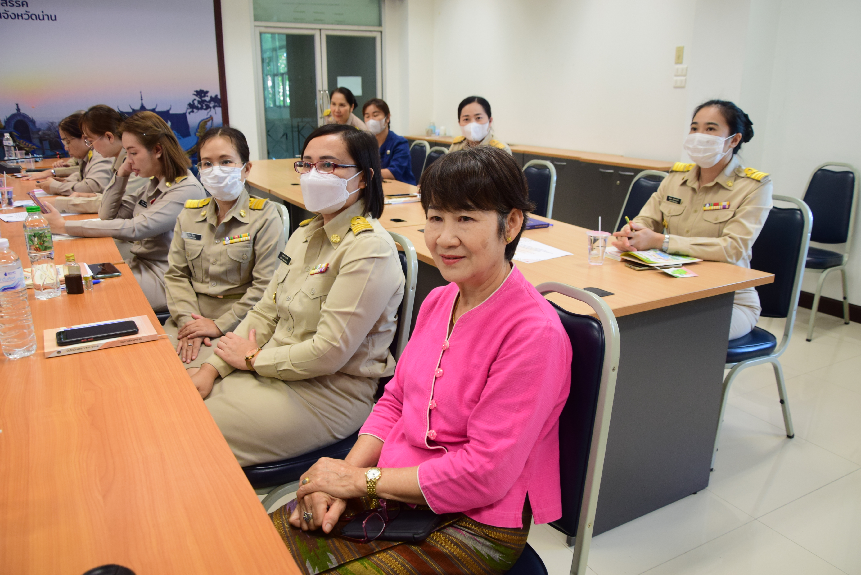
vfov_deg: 48.0
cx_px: 430
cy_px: 288
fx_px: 646
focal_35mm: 27
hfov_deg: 67.4
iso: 800
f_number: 5
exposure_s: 1/60
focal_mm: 18
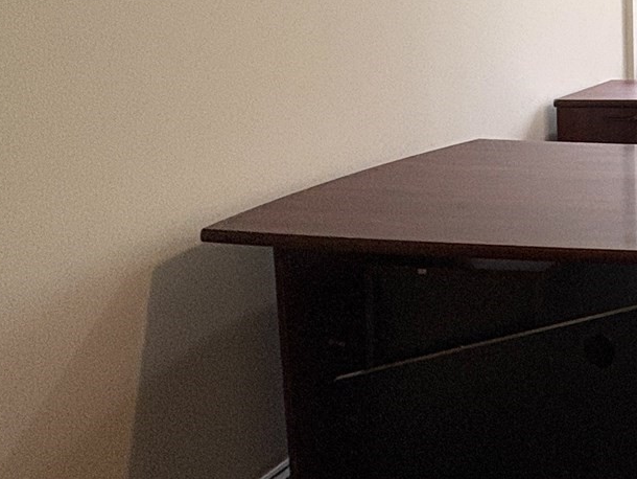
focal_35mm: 47
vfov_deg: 28.0
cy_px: -55
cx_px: 888
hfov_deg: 29.6
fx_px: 865
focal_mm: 2.22
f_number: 2.2
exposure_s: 1/120
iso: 125
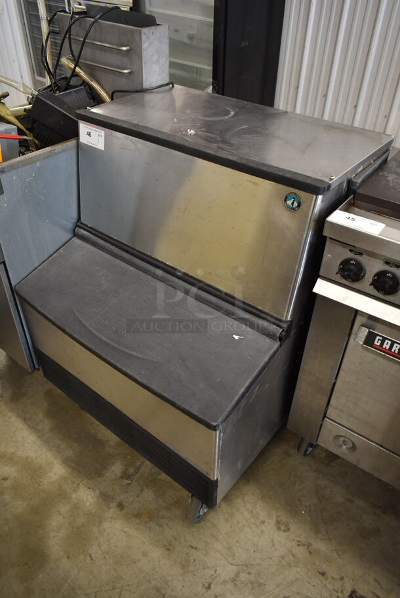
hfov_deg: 48.0
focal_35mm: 27
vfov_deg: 67.3
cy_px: 299
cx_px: 200
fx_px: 449
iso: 500
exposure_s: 1/30
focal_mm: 18
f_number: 3.5
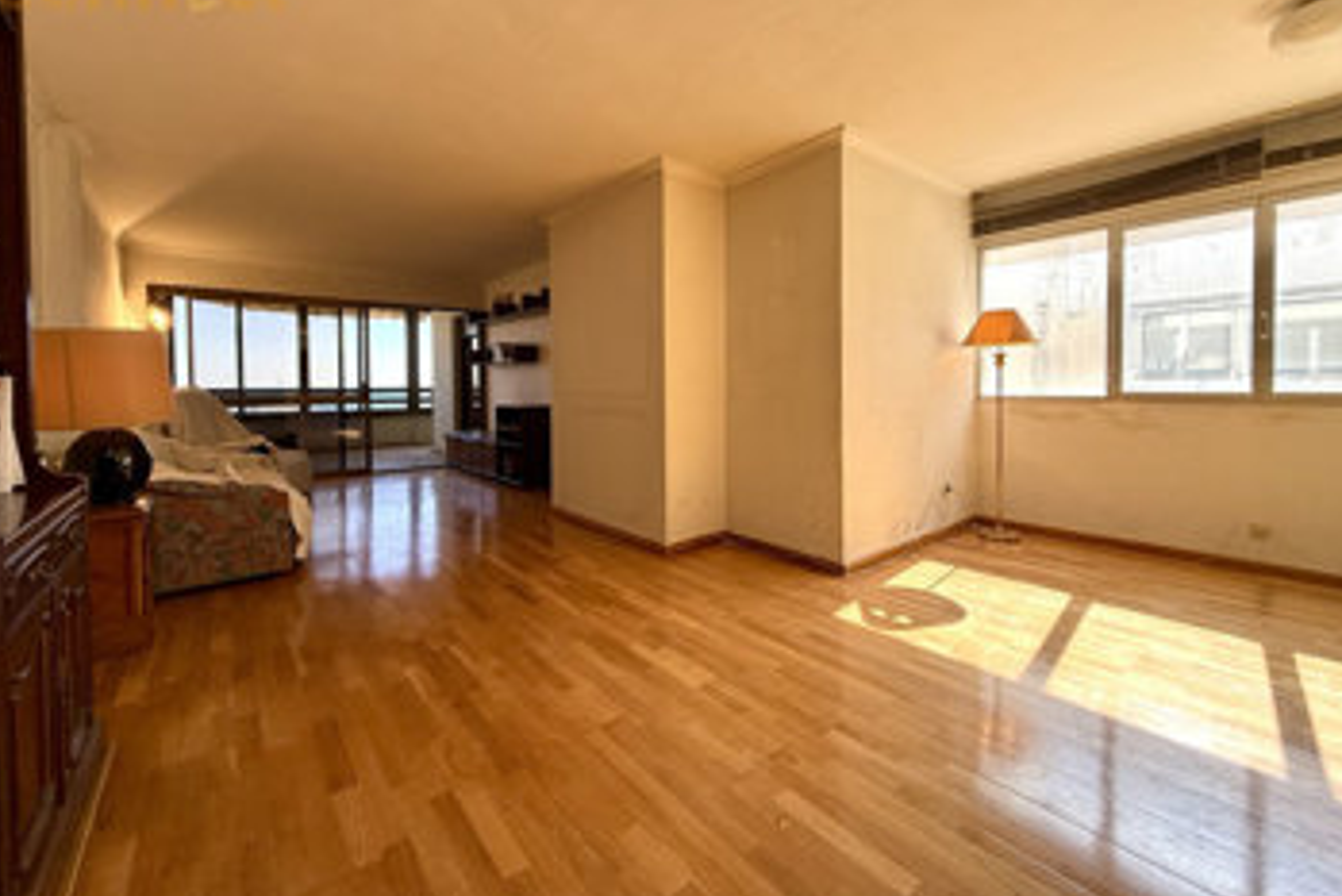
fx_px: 559
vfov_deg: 77.1
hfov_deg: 100.4
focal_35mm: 15
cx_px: 661
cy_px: 396
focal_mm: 2.22
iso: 64
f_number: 2.2
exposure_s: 1/195
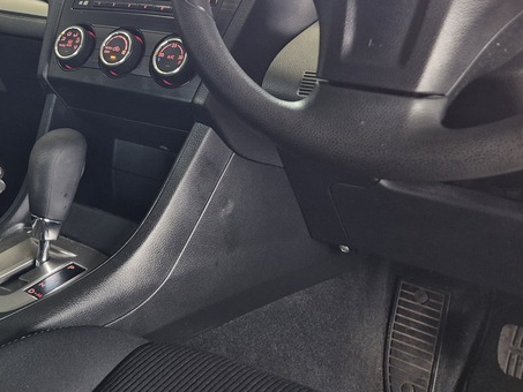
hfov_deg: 35.2
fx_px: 786
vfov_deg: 27.3
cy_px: 63
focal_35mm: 52
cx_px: 81
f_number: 1.8
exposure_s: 1/100
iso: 320
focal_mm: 5.4
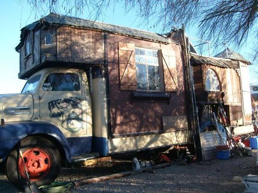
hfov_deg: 52.6
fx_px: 261
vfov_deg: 40.7
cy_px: 96
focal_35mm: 35
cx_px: 129
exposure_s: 1/90
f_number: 7.1
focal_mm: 5.8
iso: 80
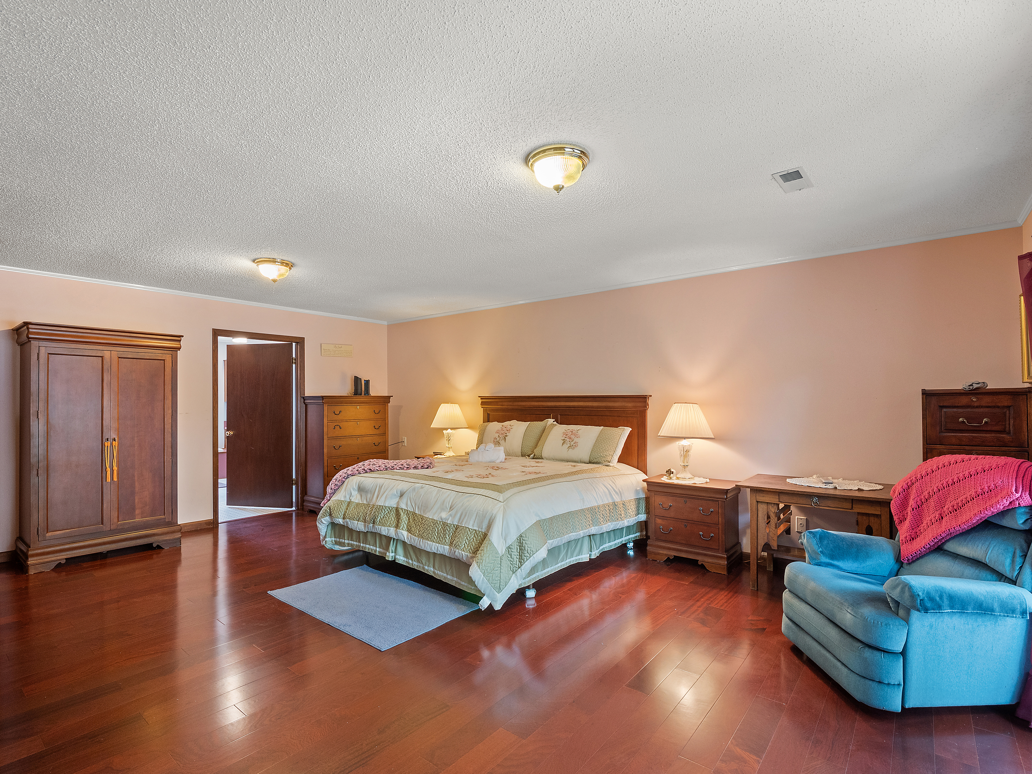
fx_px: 477
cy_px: 387
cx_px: 516
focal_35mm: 16
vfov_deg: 78.1
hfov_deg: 94.5
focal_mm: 8
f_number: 5.6
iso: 400
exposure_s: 1/4
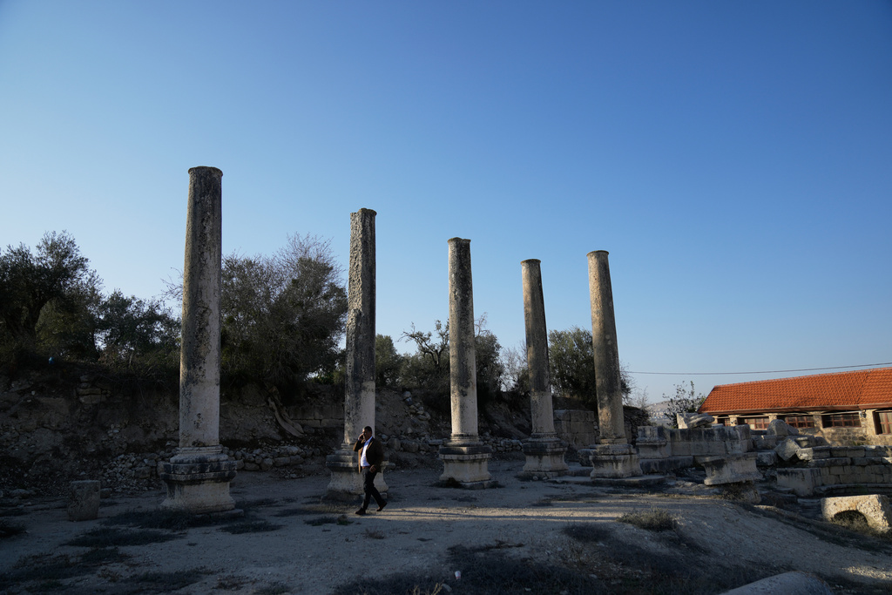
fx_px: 595
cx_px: 446
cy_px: 298
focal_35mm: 24
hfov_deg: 73.7
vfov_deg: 53.1
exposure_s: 1/2500
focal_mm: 24
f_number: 2.8
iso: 100
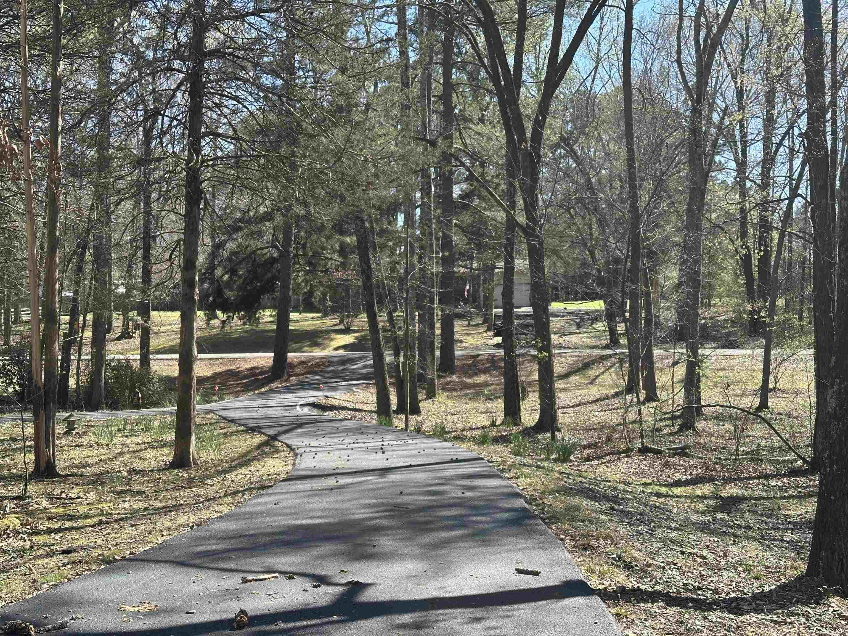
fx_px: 1176
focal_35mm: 48
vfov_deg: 30.3
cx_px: 424
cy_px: 318
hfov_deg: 39.7
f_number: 1.78
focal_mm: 6.86
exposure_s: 1/1062
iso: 64
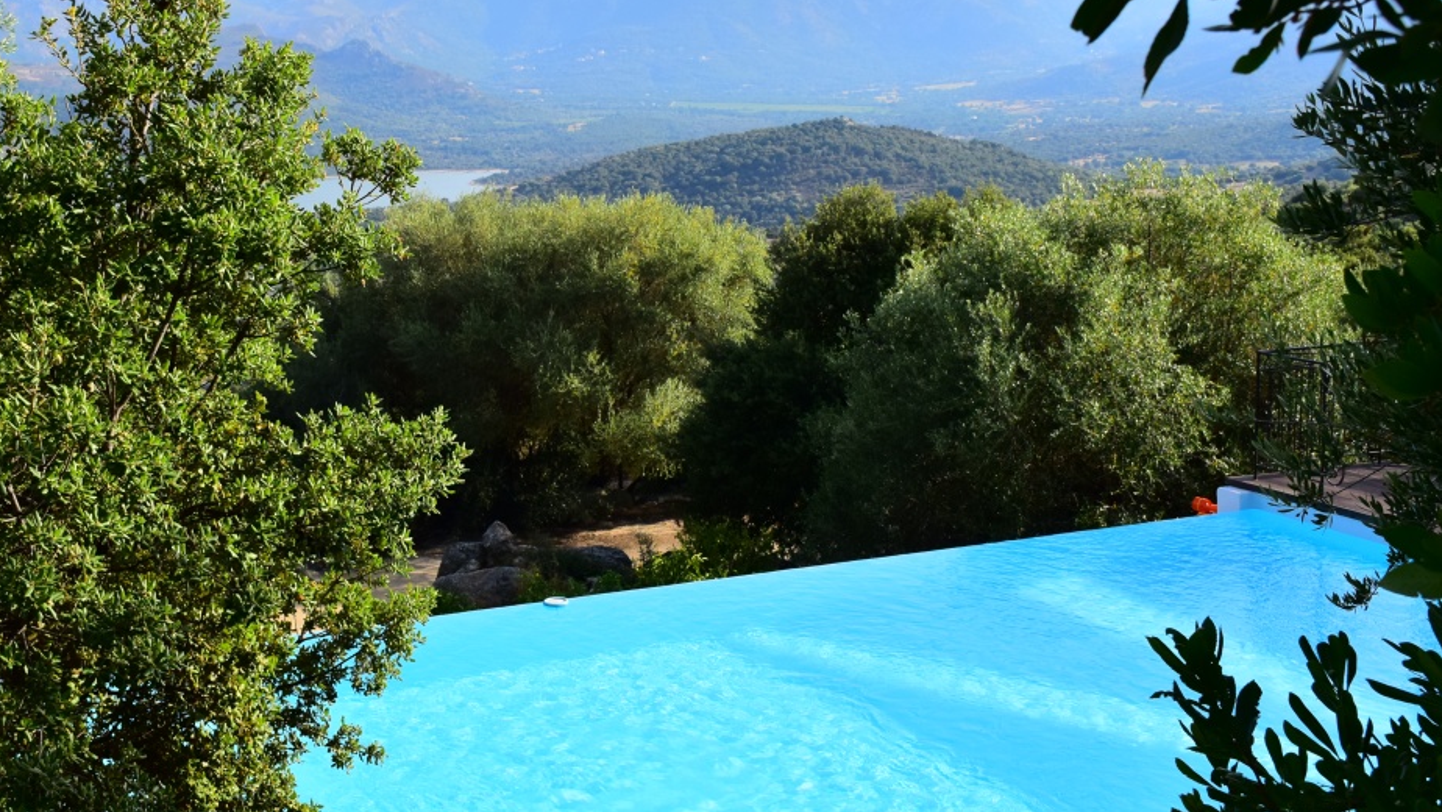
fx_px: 1874
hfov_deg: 42.0
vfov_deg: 24.4
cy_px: 341
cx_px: 606
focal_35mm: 49
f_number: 13
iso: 400
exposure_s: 1/640
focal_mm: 24
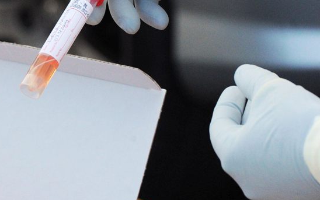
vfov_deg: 2.9
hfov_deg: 4.7
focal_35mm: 446
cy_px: 56
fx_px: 3891
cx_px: 35
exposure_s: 1/640
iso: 1600
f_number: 10
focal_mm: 200
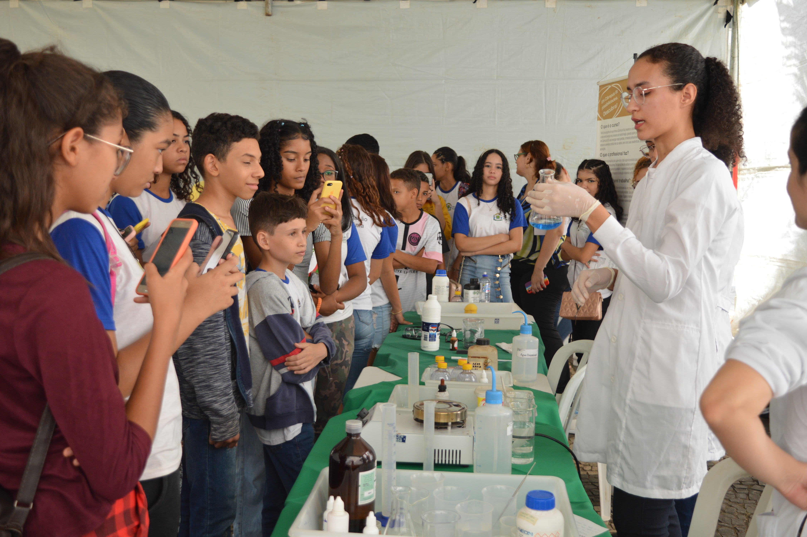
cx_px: 404
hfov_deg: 51.3
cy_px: 268
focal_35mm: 38
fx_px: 840
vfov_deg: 35.4
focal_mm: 25
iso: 400
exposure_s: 1/160
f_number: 4
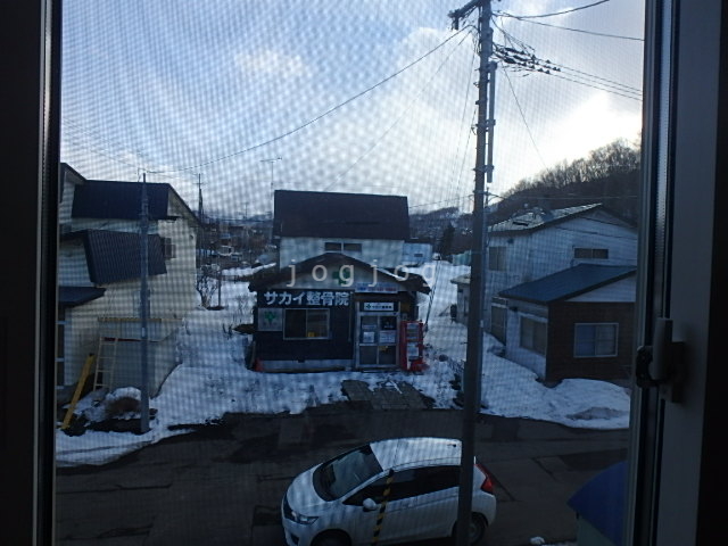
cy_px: 273
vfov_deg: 63.4
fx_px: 442
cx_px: 364
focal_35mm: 21
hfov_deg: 79.0
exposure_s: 1/500
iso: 125
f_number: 3.5
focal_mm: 3.7
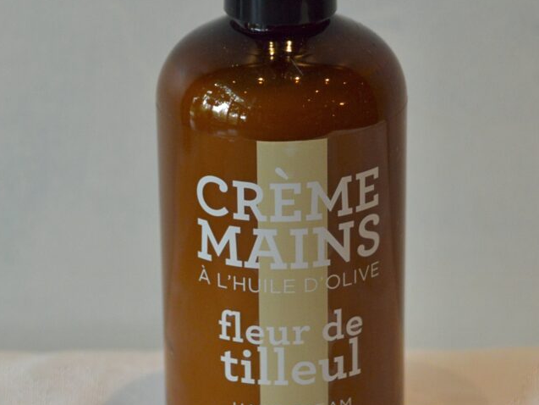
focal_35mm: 174
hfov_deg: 11.4
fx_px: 2706
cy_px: 170
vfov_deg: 8.5
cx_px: 279
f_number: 5.6
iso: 1000
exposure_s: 1/125
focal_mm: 75
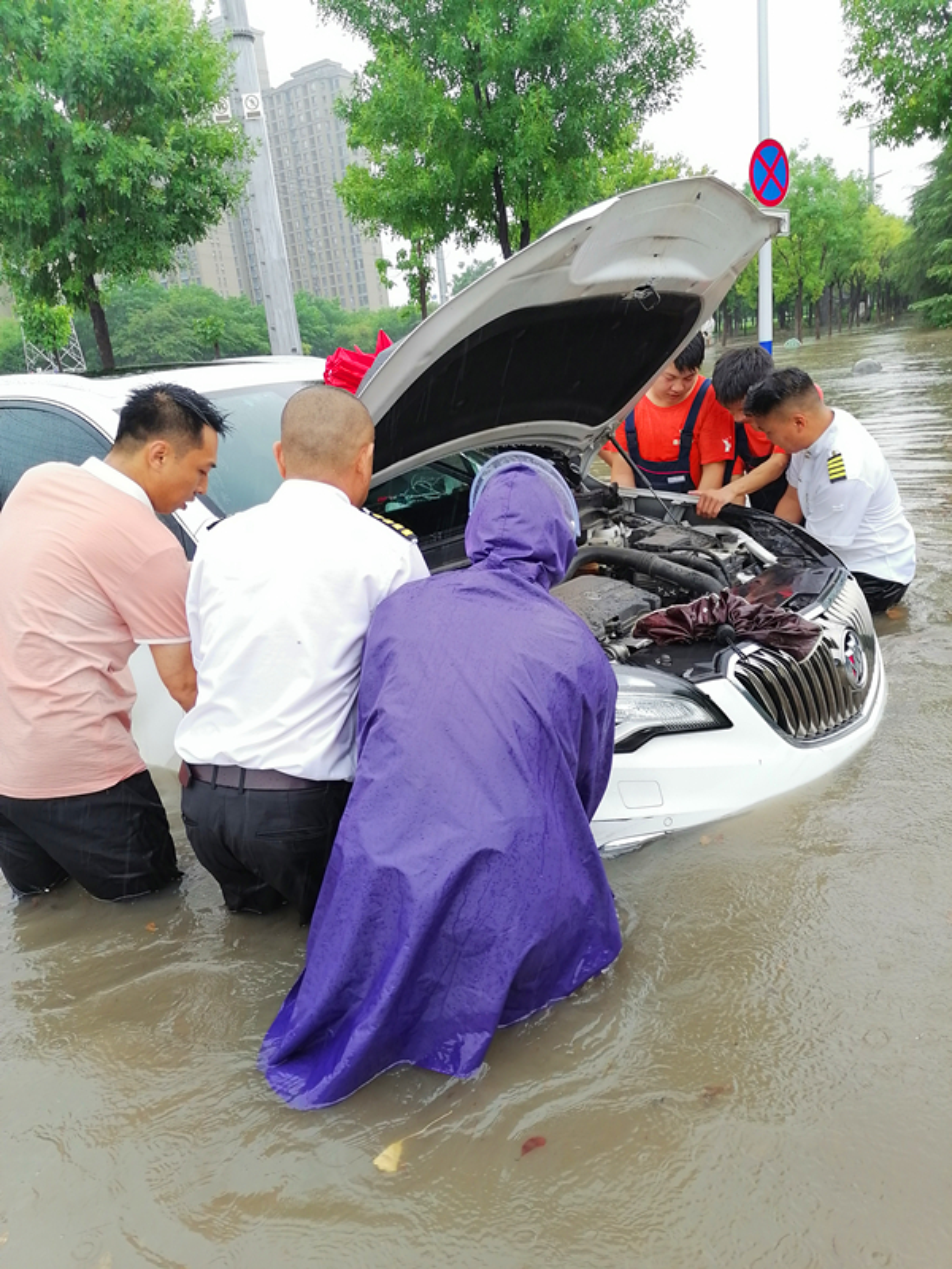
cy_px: 634
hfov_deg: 51.4
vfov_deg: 65.3
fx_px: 990
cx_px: 476
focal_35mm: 27
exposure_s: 1/100
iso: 50
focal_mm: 5.3
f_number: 1.8
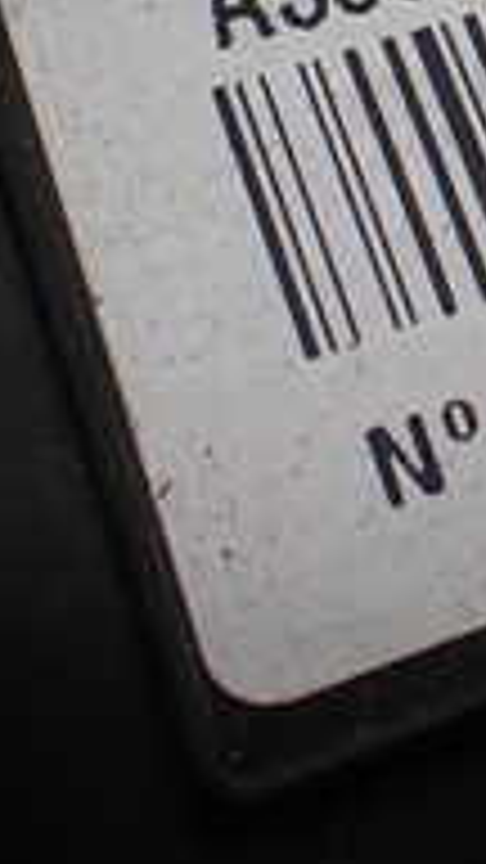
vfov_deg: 20.1
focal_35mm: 102
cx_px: 950
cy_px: -72
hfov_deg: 10.9
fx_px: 2337
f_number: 3.2
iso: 100
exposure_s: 1/250
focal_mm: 5.4
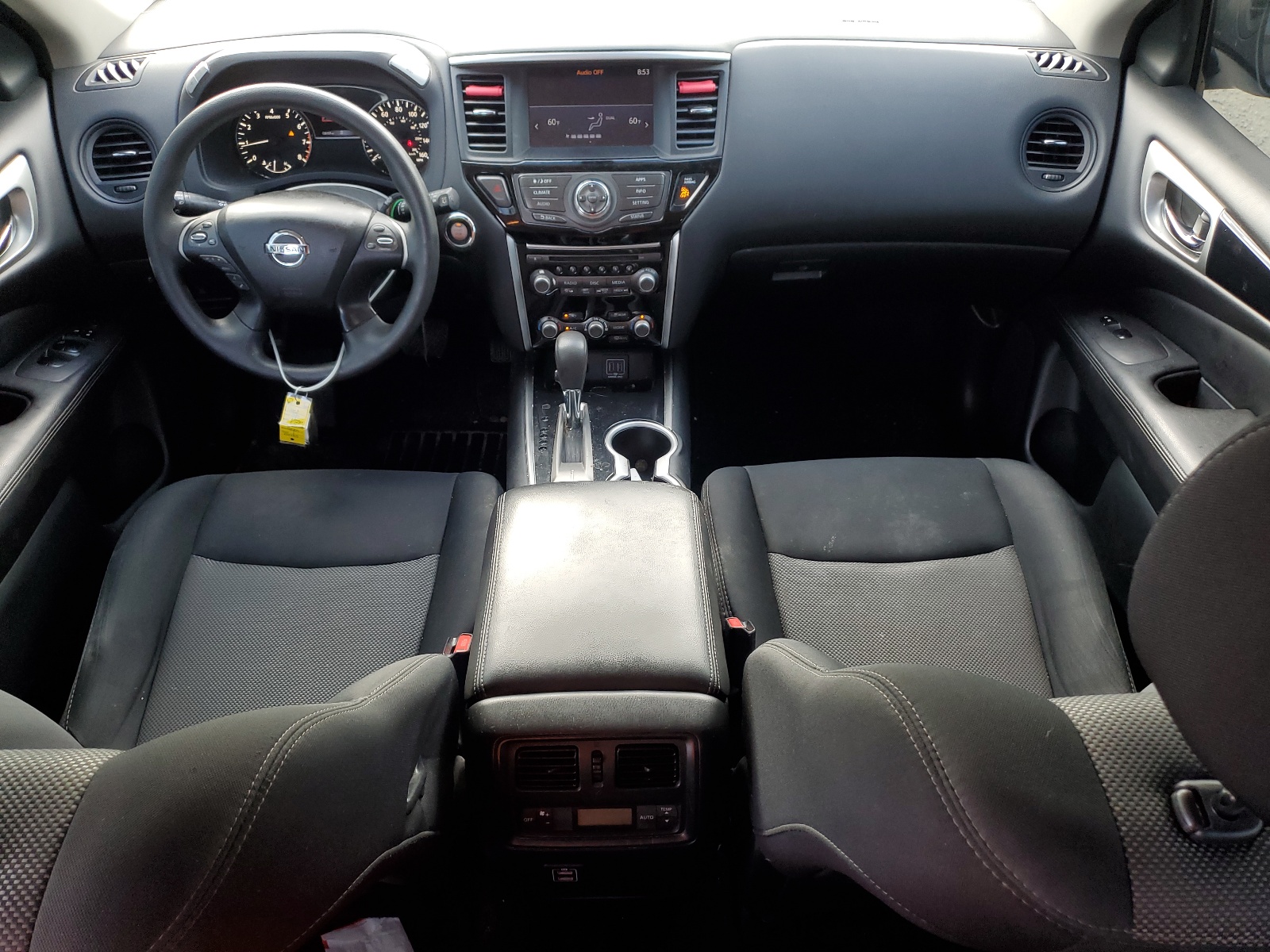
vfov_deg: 53.1
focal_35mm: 26
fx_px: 954
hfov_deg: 67.3
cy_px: 476
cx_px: 635
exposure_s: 1/120
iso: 58
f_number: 1.5
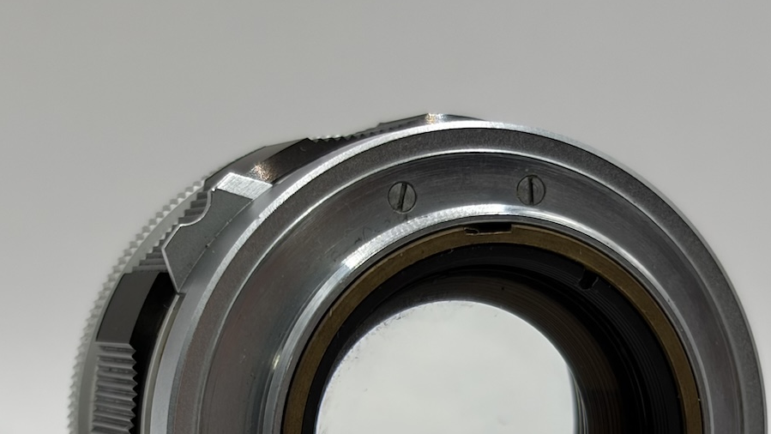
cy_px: 633
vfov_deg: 9.4
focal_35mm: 126
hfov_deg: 17.0
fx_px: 2576
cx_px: 362
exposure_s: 1/208
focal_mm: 5.96
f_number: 1.6
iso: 32
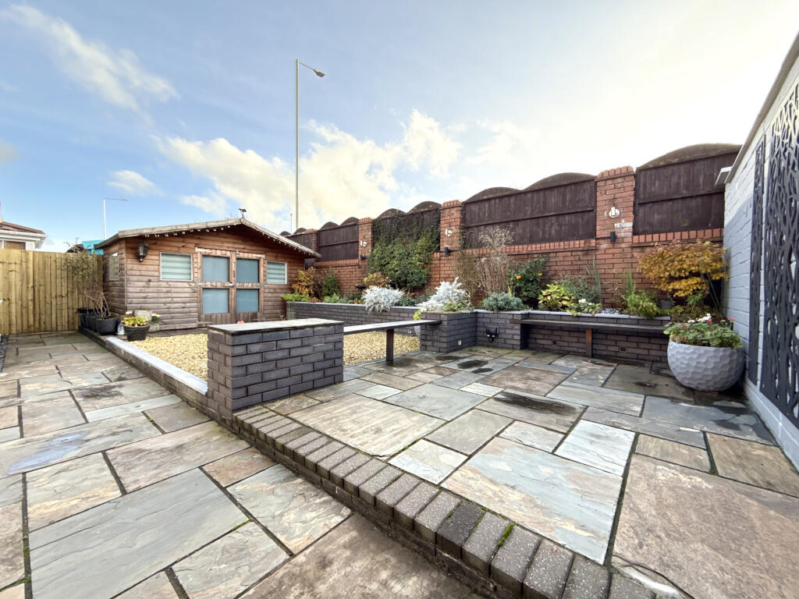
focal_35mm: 14
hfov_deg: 102.1
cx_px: 400
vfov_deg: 85.7
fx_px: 323
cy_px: 300
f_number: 2.2
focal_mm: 2.22
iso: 64
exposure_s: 1/214
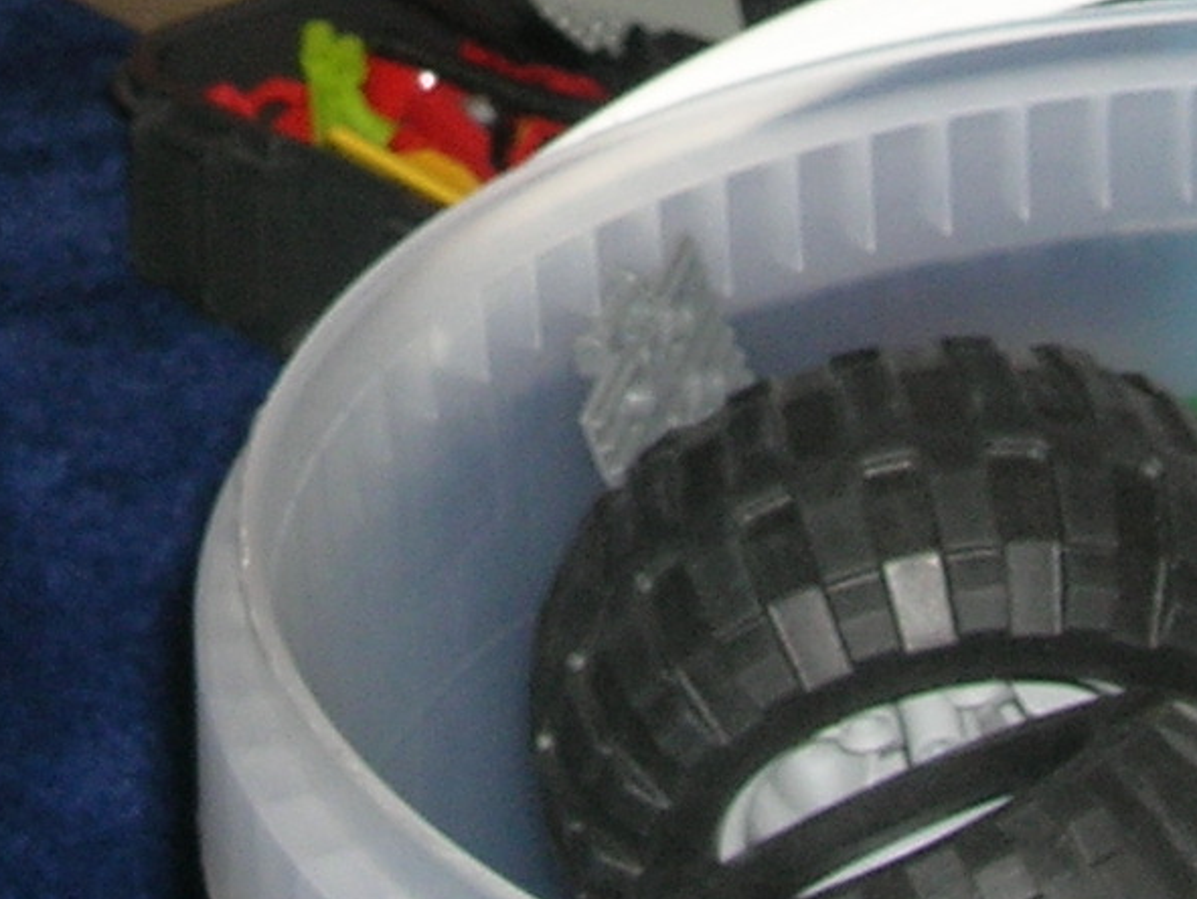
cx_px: 217
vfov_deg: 9.8
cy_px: -237
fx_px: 5155
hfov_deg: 13.2
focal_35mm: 149
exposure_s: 1/60.1
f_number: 4.9
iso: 50
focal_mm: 5.7
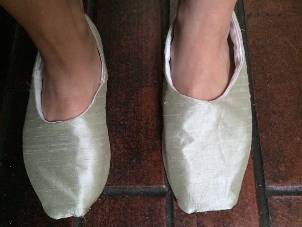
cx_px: 151
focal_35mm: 29
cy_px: 114
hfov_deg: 61.7
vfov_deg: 48.2
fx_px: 253
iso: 320
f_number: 2.2
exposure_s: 1/20
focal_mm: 4.15
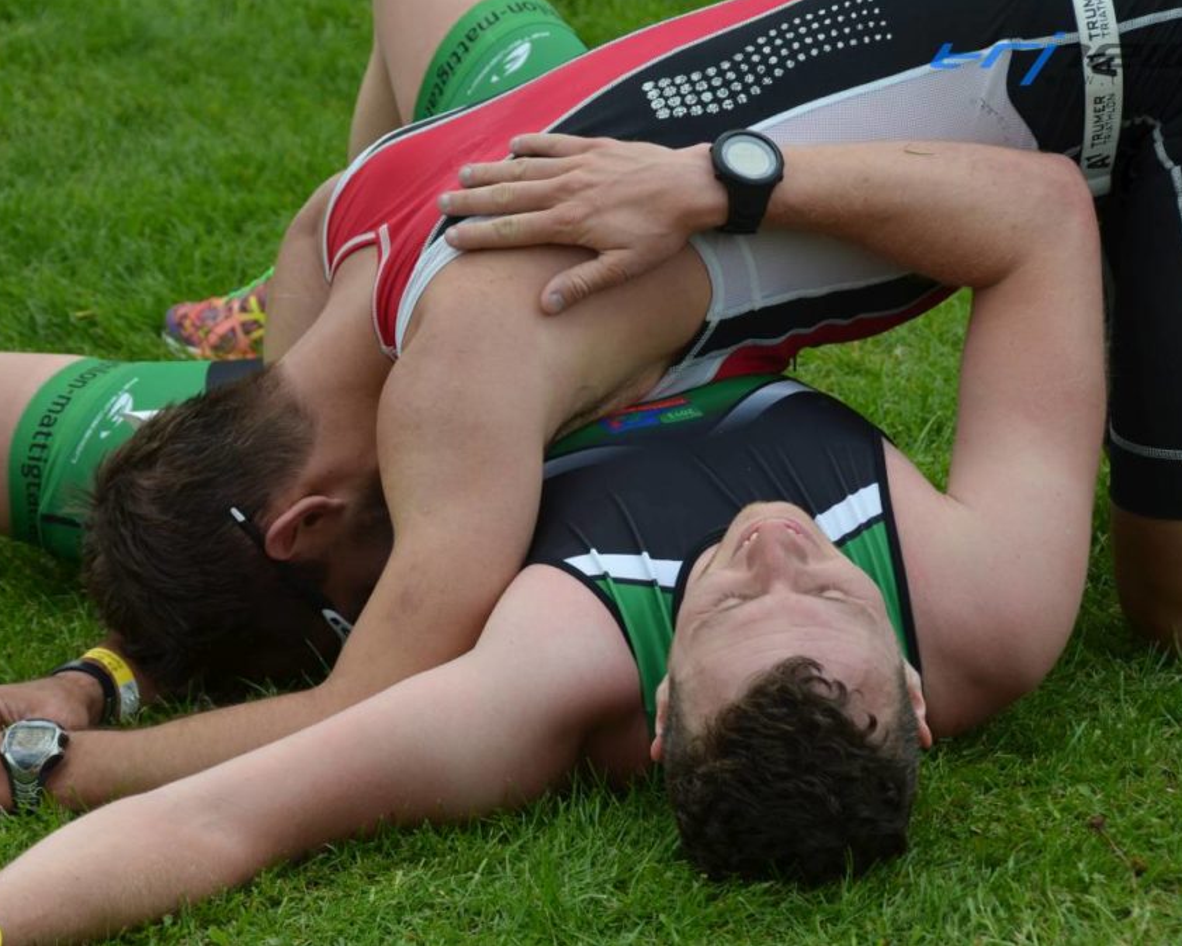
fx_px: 6283
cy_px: 471
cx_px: 548
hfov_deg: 10.7
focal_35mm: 180
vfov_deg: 8.6
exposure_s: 1/250
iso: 160
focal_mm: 105
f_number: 8
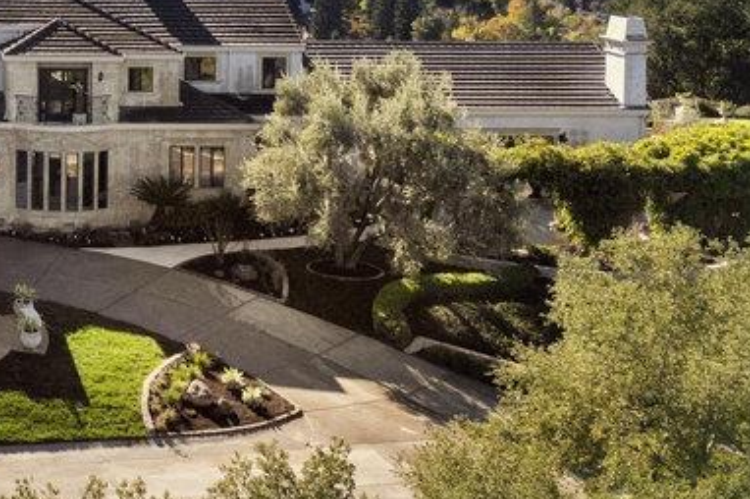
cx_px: -151
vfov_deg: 21.5
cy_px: -77
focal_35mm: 59
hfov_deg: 29.3
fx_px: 1228
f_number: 2.8
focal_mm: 8.38
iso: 100
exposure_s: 1/2000
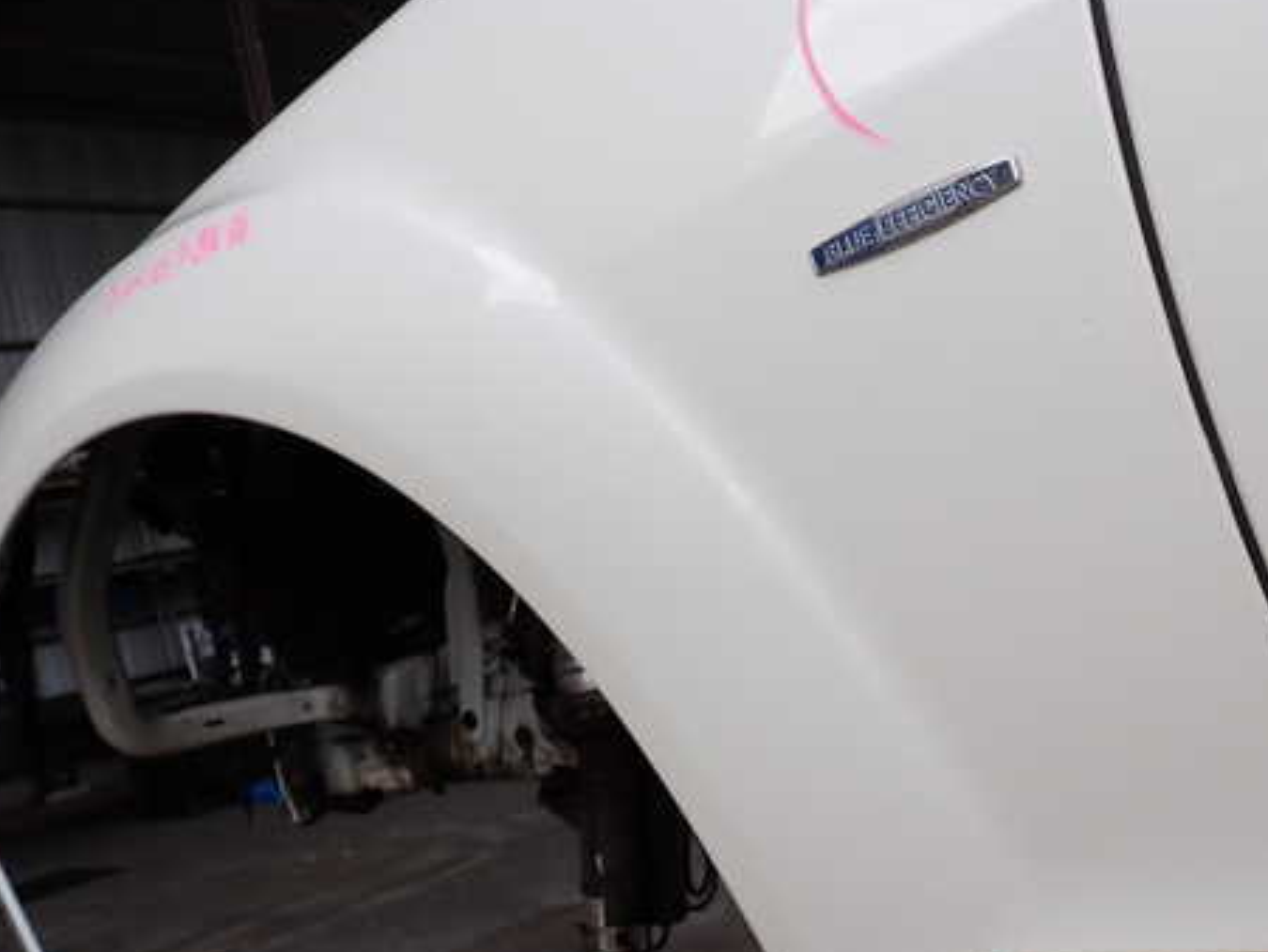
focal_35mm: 40
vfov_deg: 36.0
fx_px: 1466
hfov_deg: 46.8
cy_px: 524
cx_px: 620
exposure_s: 1/500
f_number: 3.2
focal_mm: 5.4
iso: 100
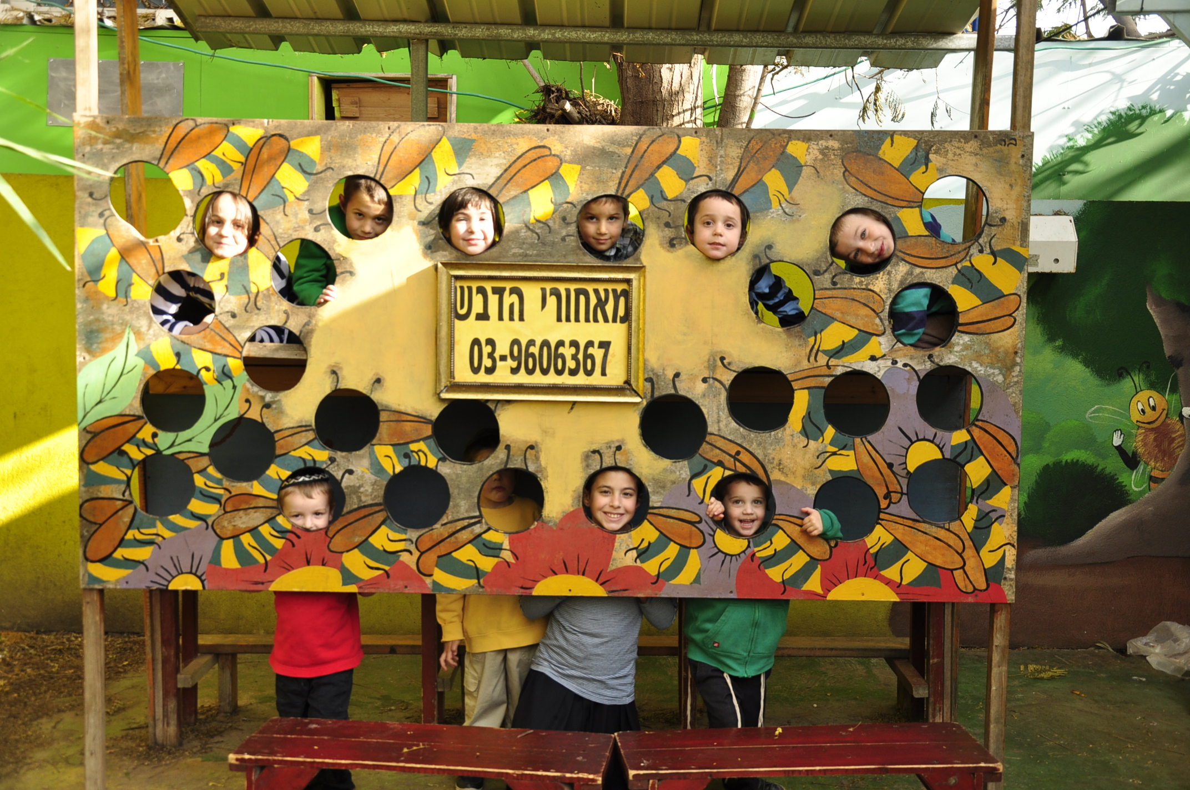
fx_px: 1288
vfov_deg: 34.1
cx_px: 595
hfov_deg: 49.6
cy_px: 395
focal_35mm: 39
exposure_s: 1/100
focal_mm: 26
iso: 200
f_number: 5
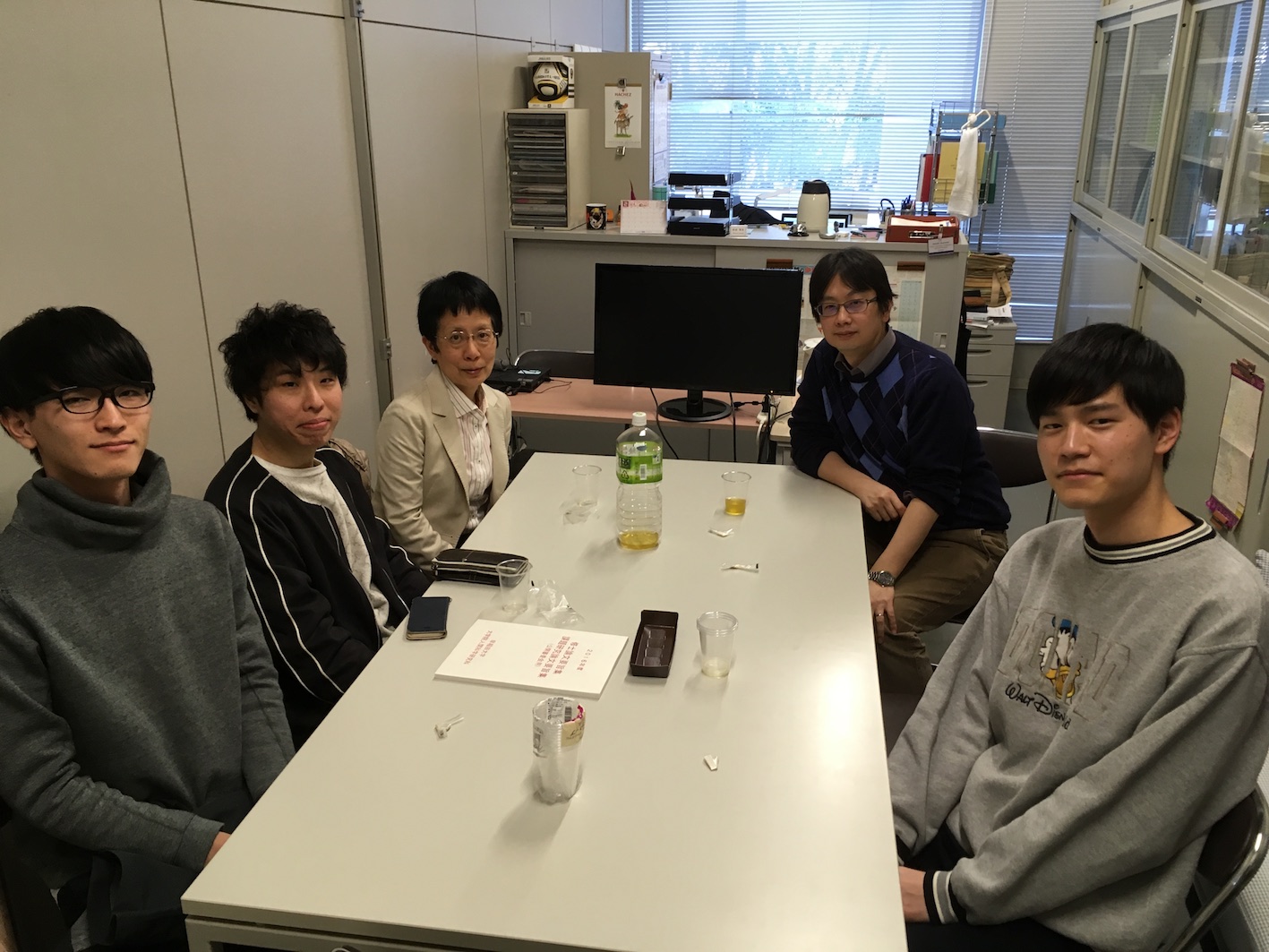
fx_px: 1063
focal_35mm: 29
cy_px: 476
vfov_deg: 48.2
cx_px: 634
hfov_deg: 61.7
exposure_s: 1/30
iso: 80
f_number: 2.2
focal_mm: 4.15
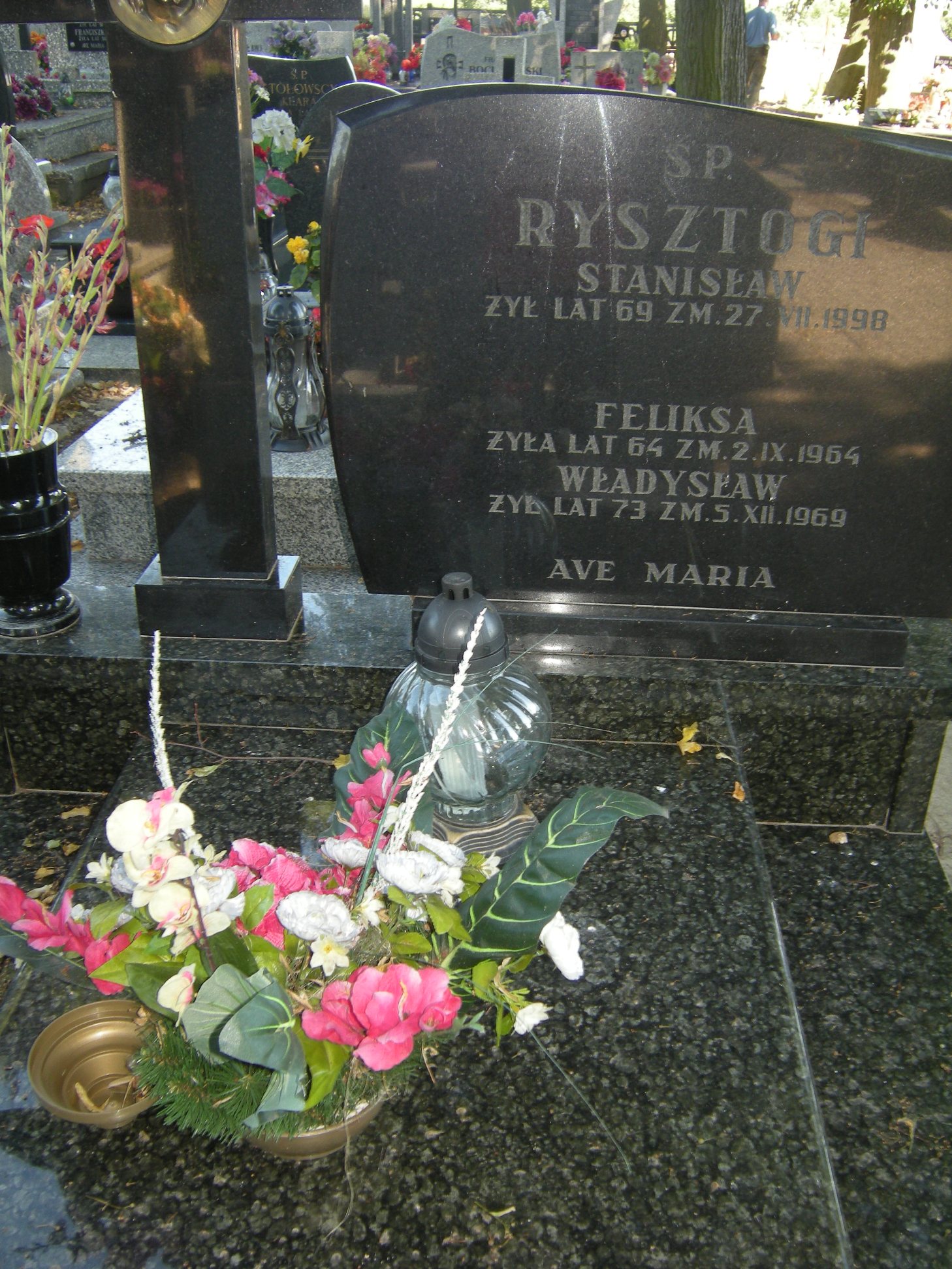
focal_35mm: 31
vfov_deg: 58.4
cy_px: 634
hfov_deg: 45.4
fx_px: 1137
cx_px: 476
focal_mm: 5.3
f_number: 2.9
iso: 86
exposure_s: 1/53.8
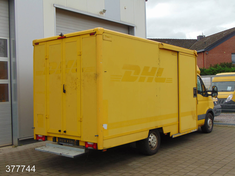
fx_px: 285
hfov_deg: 44.8
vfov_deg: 34.3
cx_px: 118
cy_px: 88
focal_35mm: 42
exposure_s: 1/250
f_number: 3.3
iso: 80
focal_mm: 7.6
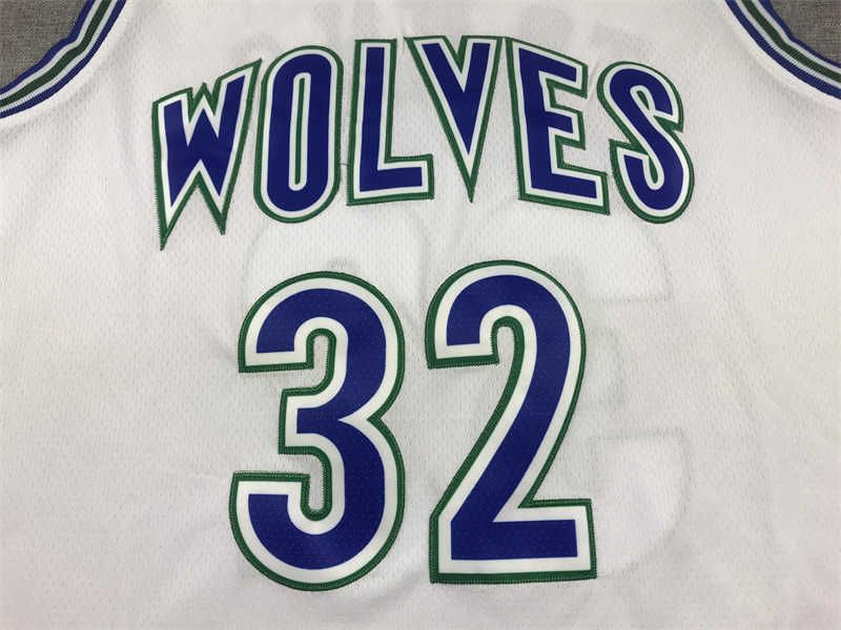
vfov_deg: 49.7
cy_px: 315
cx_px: 420
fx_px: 680
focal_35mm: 28
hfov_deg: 63.4
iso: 20
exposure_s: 1/189
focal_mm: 3.99
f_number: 1.8
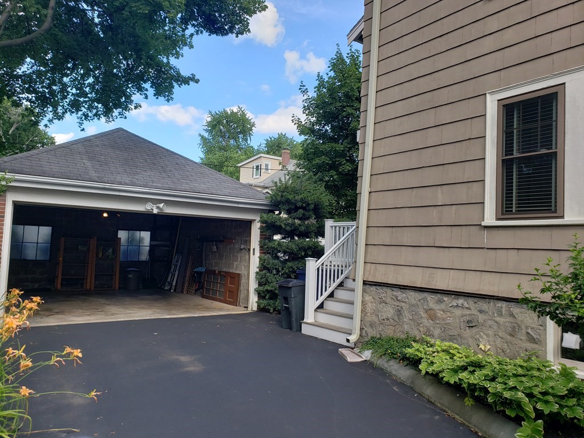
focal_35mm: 26
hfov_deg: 67.3
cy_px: 219
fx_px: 439
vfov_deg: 53.1
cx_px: 292
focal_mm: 4.3
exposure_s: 1/569
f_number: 2.4
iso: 50
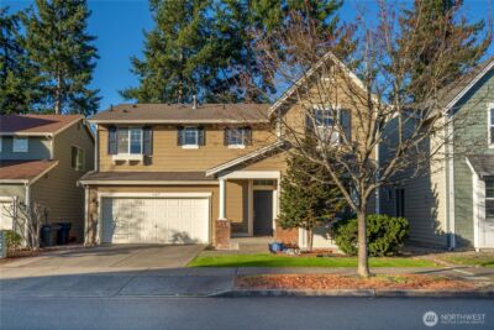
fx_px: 329
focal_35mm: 24
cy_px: 165
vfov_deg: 53.2
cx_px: 247
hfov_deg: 73.7
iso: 100
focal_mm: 24
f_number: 6.7
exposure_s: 1/125
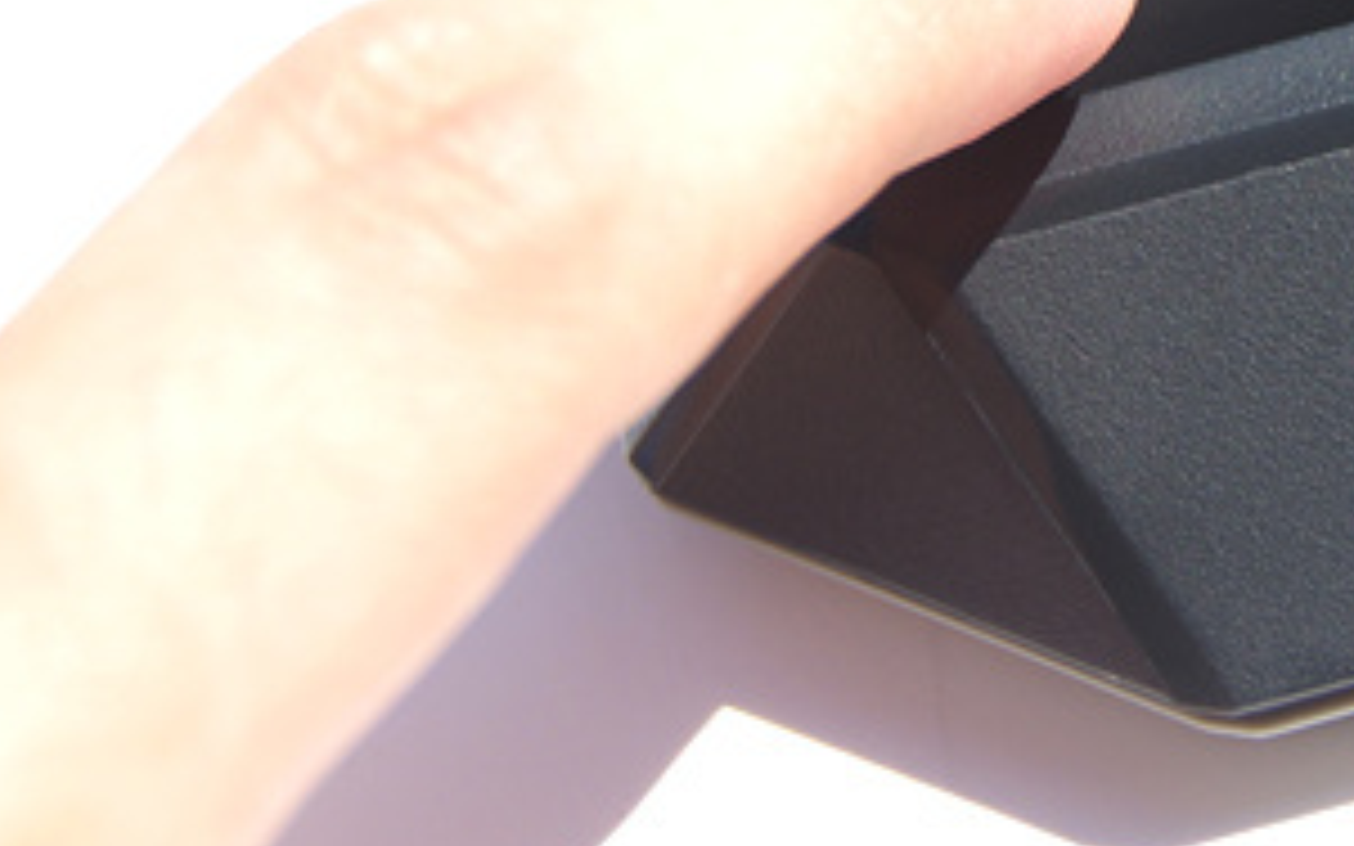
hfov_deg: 7.6
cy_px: -279
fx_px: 10183
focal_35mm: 276
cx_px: 1242
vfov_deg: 4.7
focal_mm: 68
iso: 100
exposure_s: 1/200
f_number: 6.3
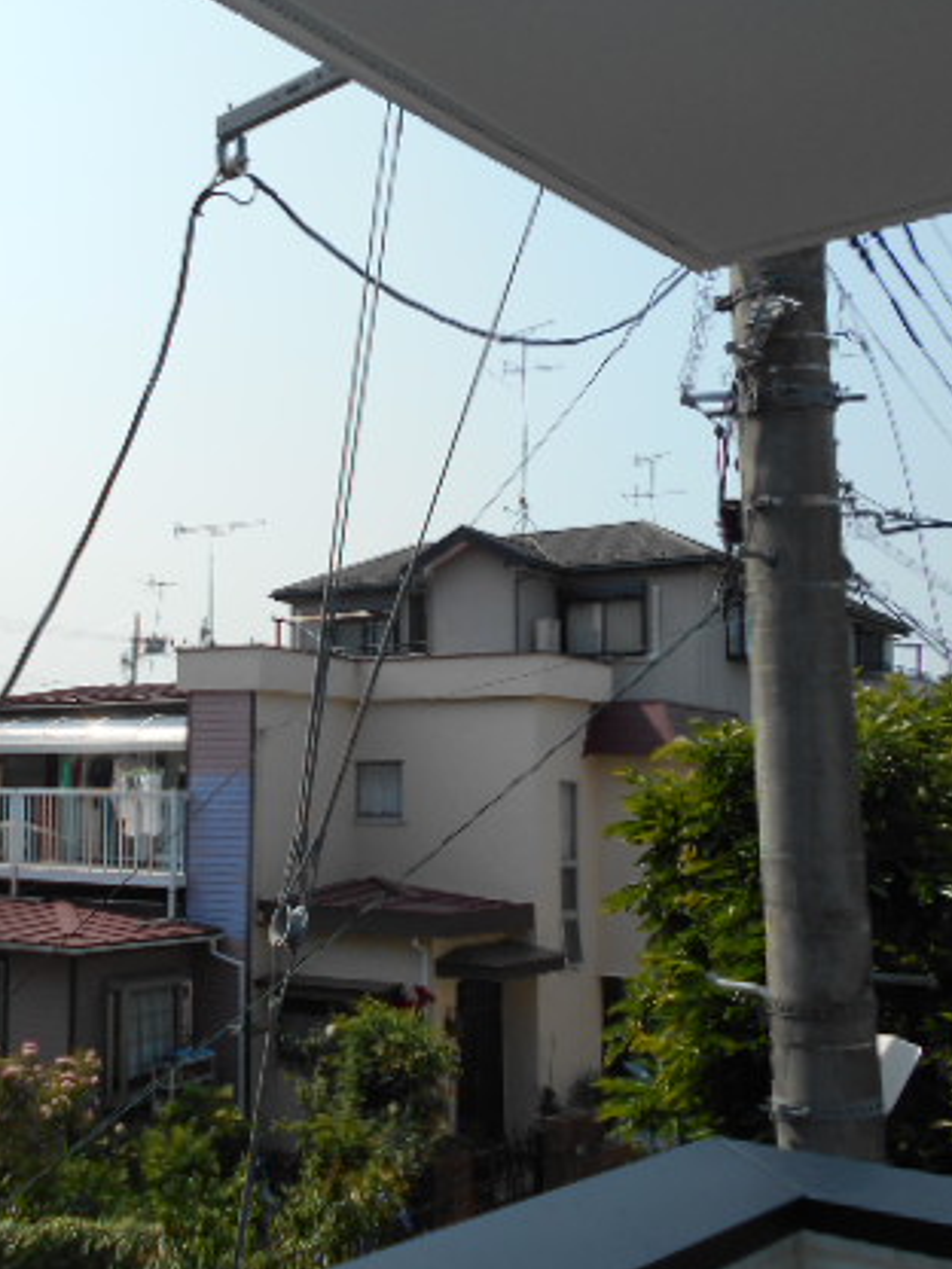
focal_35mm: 40
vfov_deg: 46.8
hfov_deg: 35.2
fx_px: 1467
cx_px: 235
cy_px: 616
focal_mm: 4.6
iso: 80
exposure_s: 1/1250
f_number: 3.2
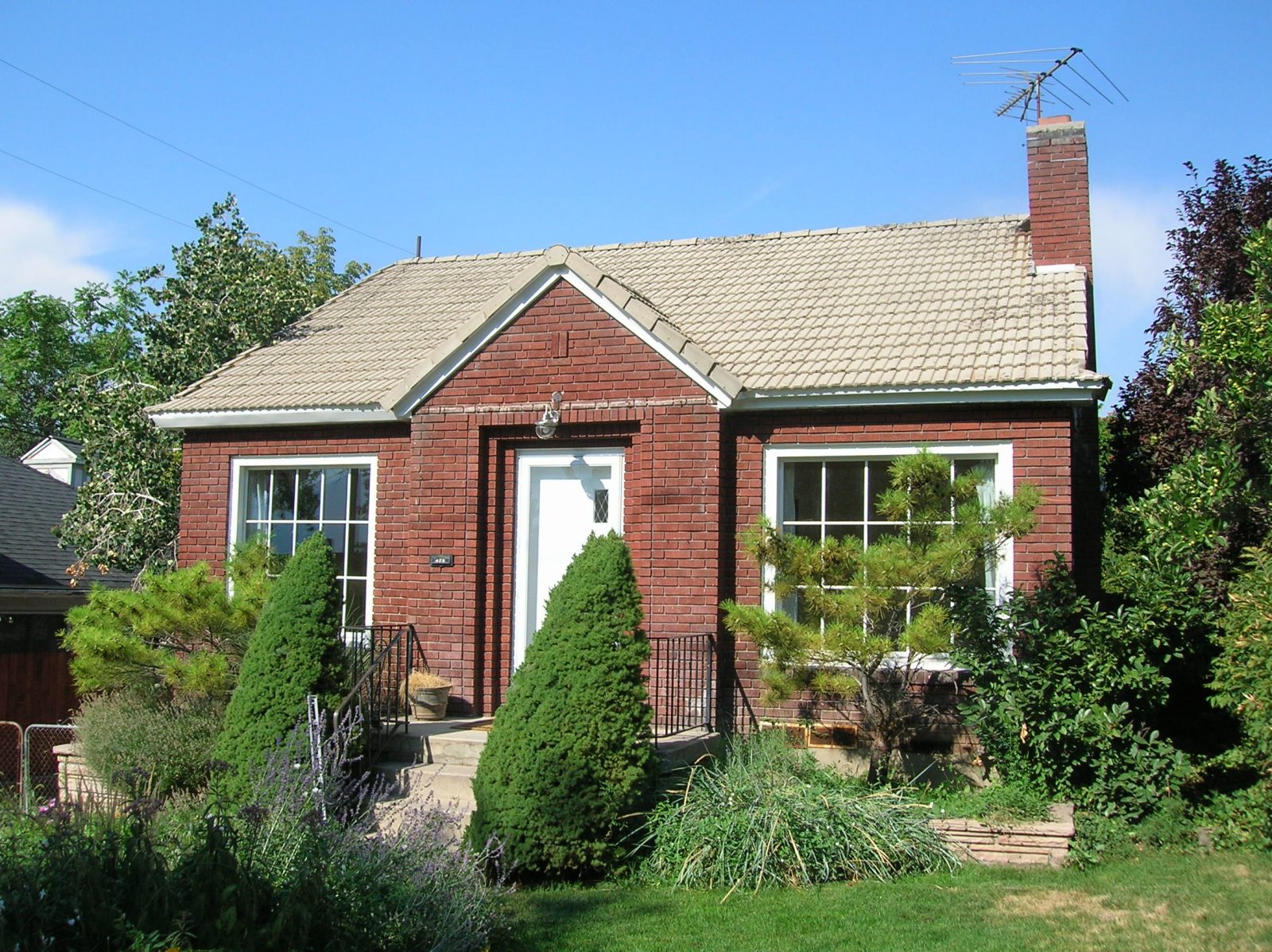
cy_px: 476
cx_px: 636
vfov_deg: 41.7
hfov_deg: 54.0
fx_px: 1248
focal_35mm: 34
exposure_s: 1/326
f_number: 4.9
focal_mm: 5.7
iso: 50
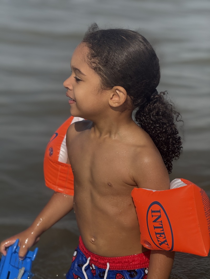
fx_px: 971
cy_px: 140
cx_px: 105
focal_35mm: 120
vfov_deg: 16.4
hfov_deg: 12.3
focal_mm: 15.66
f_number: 2.8
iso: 50
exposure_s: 1/1689
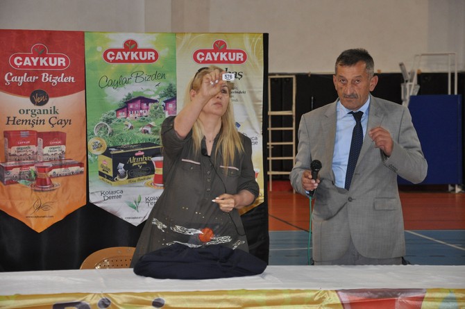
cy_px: 154
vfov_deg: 10.7
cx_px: 232
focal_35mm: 128
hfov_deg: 16.1
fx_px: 1645
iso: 1000
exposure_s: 1/60
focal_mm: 85
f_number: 5.6
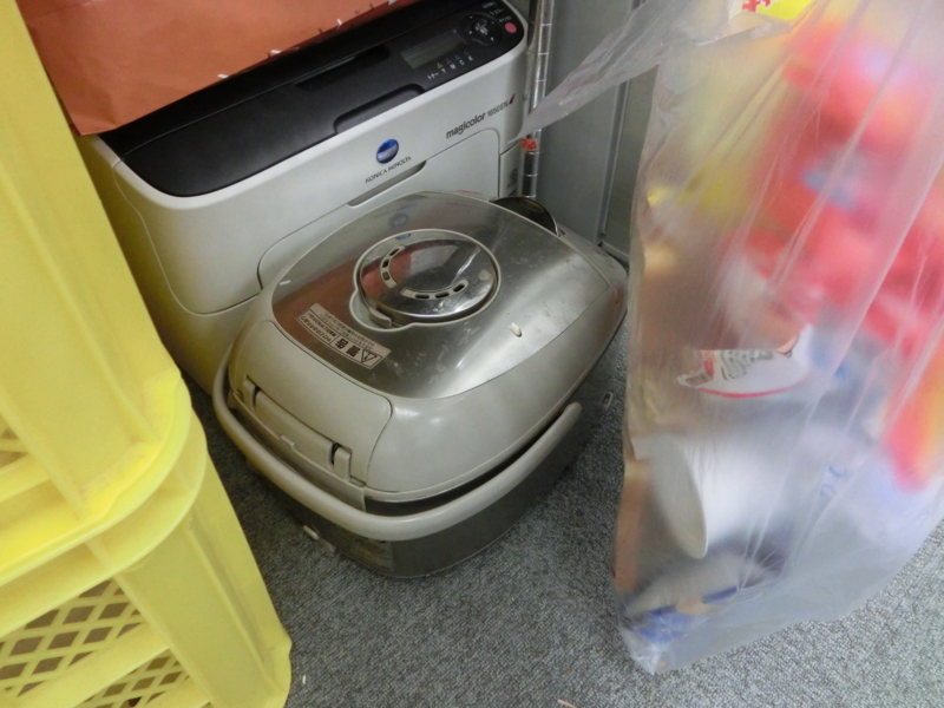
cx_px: 472
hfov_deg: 63.4
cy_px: 354
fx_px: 764
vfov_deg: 49.7
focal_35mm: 28
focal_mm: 5
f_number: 3
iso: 800
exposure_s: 1/60
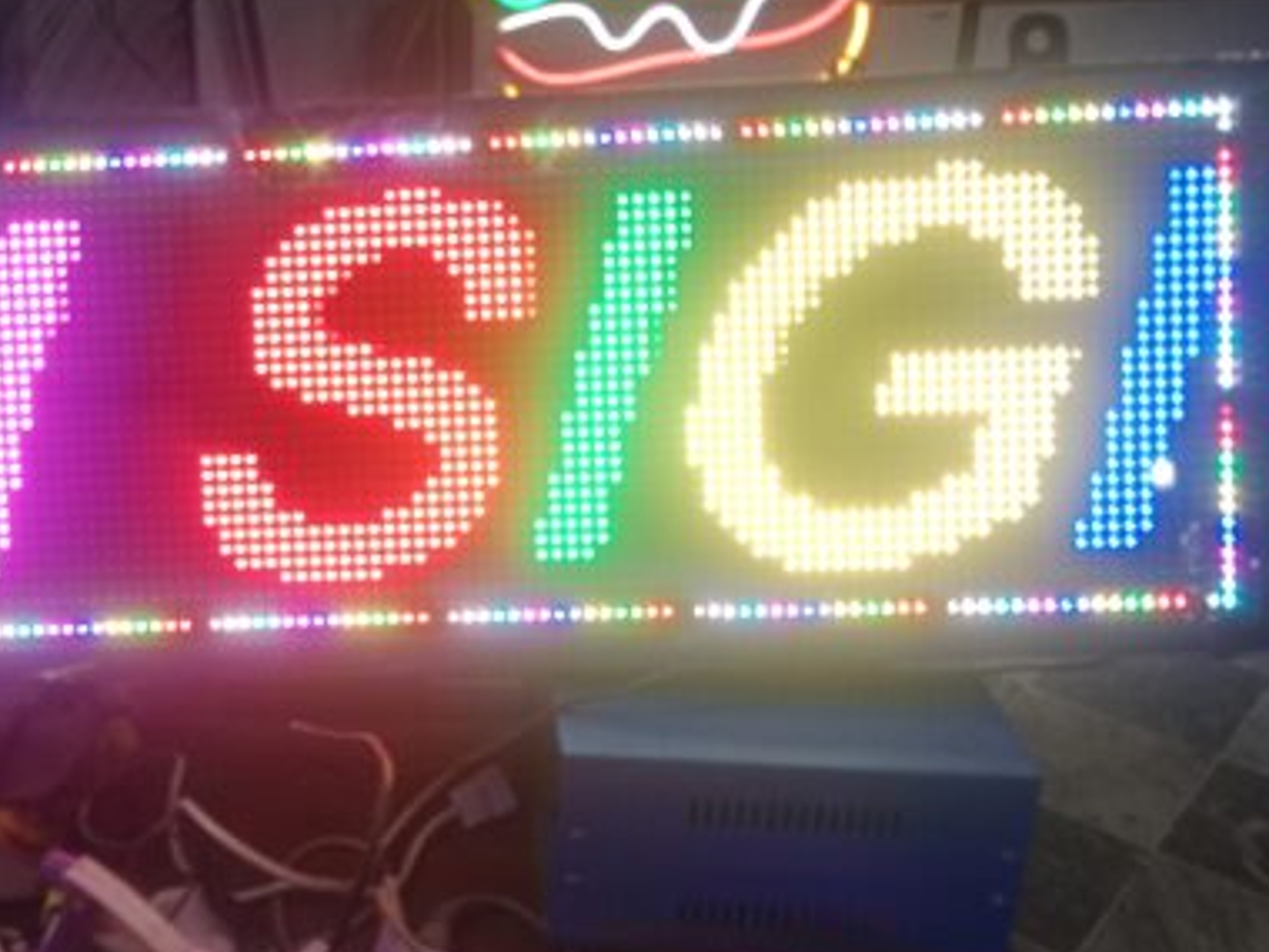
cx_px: 347
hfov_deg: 44.5
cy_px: 387
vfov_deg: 35.0
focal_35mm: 41
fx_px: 1503
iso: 423
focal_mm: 3.96
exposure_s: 1/100
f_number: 1.8
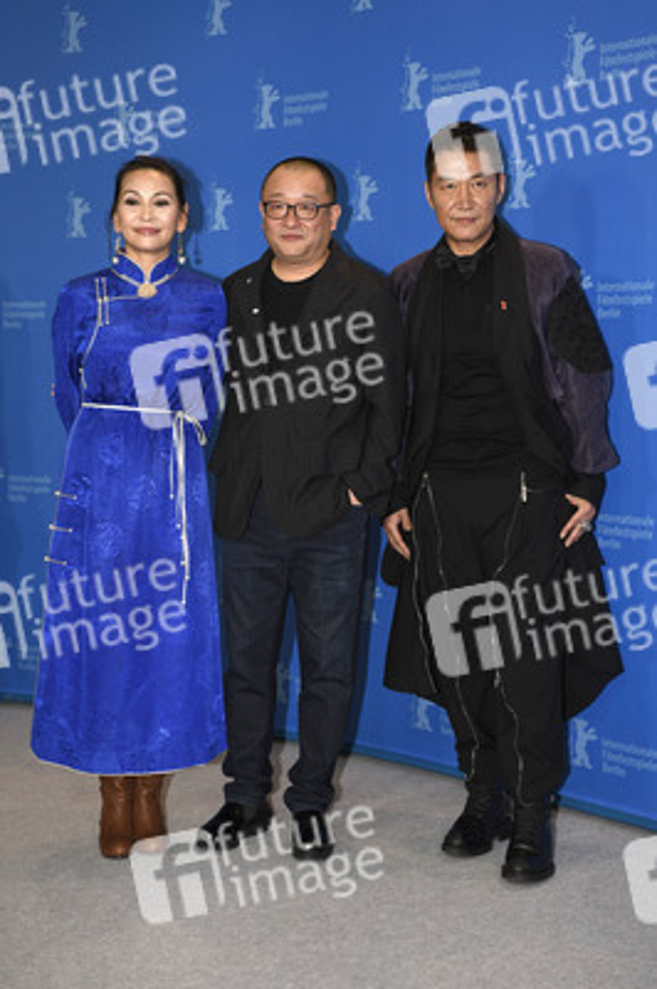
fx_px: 1590
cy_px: 494
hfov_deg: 23.3
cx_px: 328
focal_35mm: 58
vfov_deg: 34.5
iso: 800
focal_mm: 58
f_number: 3.5
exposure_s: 1/400
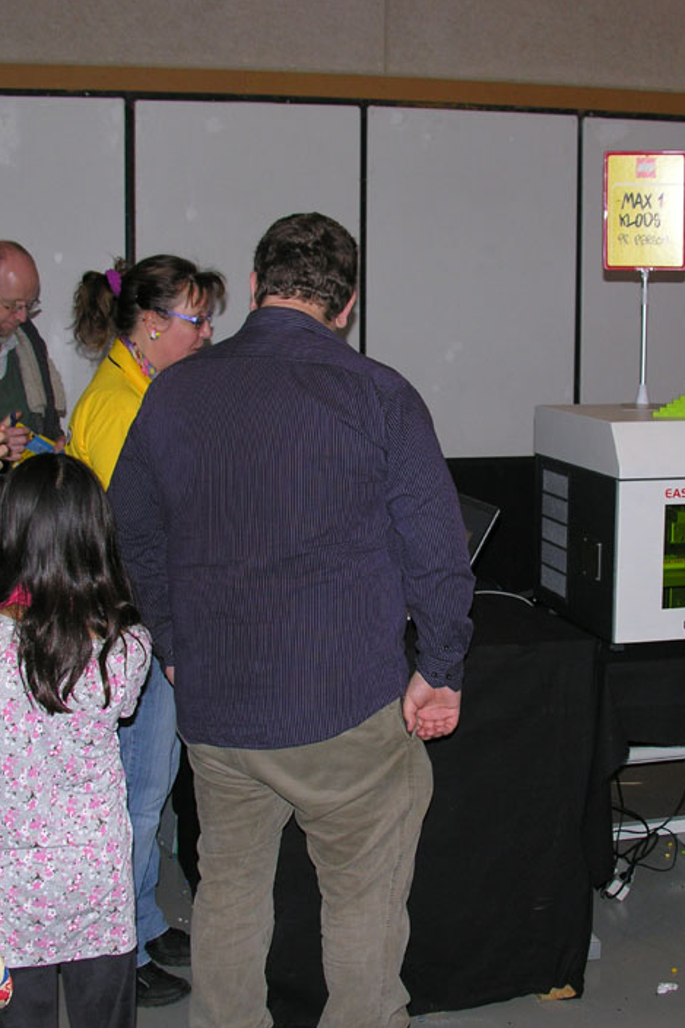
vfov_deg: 37.5
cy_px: 541
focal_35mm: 53
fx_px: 1512
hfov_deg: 25.5
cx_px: 402
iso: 68
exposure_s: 1/60.1
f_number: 2.8
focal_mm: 8.9
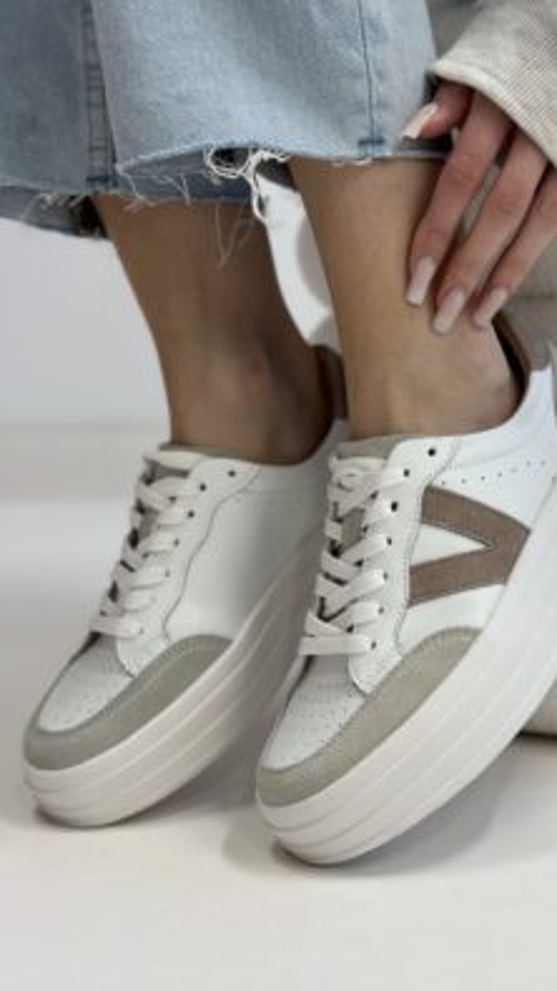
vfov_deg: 39.2
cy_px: 497
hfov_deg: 22.6
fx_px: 1392
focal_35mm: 53
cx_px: 356
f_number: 1.78
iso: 80
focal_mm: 6.86
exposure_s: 1/100
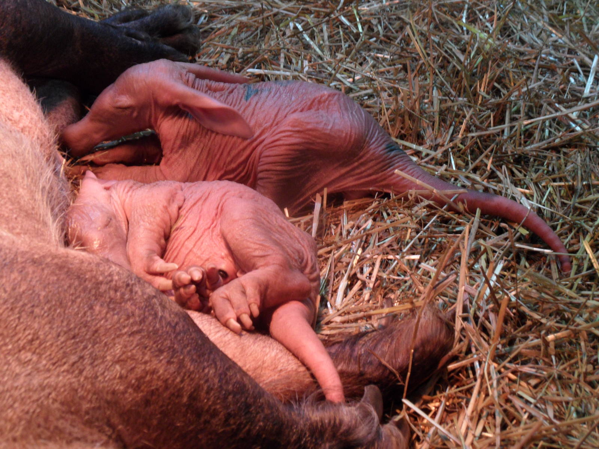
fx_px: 1038
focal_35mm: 60
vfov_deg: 24.4
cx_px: 300
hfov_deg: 32.2
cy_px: 224
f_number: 4
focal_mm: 10.3
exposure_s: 1/8
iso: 200
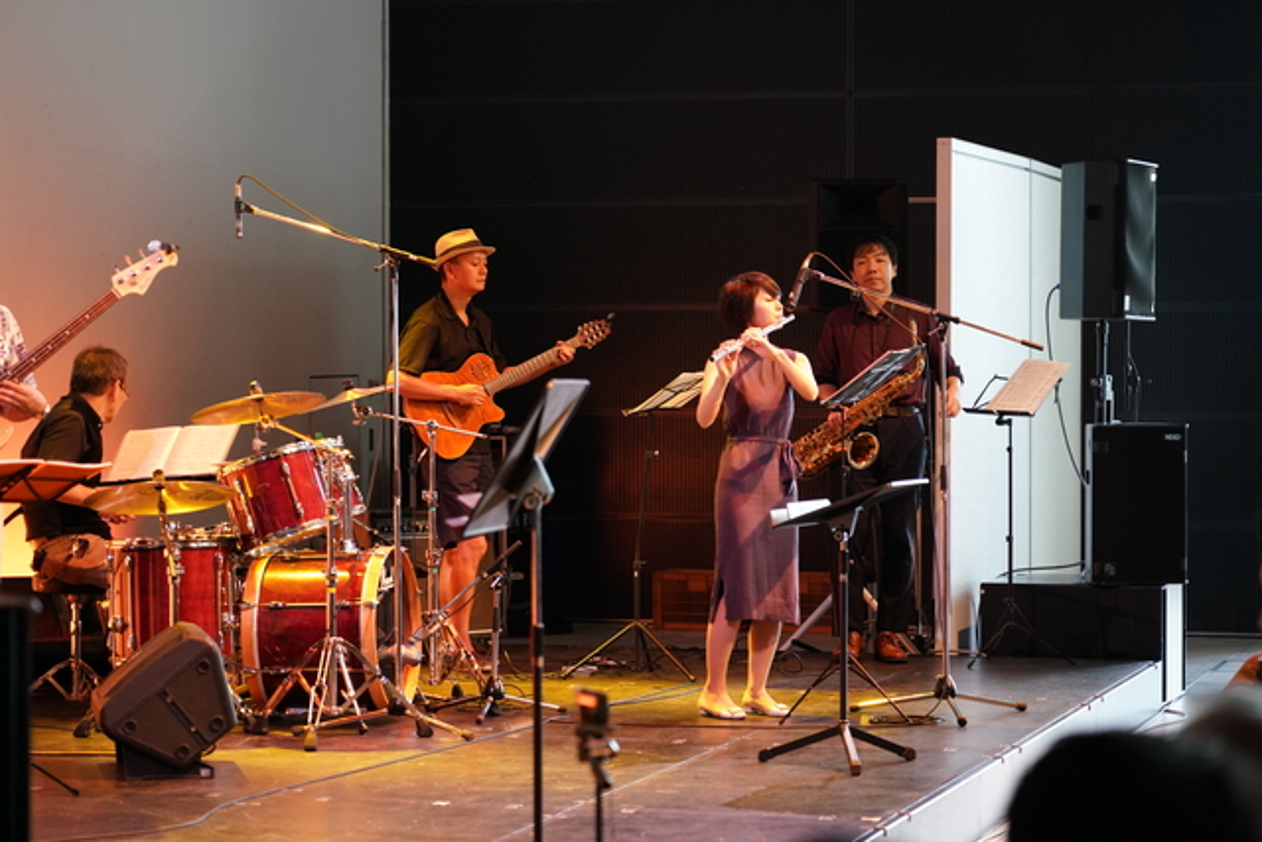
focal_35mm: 105
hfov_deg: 19.5
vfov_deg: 13.0
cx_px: 631
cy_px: 421
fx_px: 3681
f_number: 4
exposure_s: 1/125
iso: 2500
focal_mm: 105
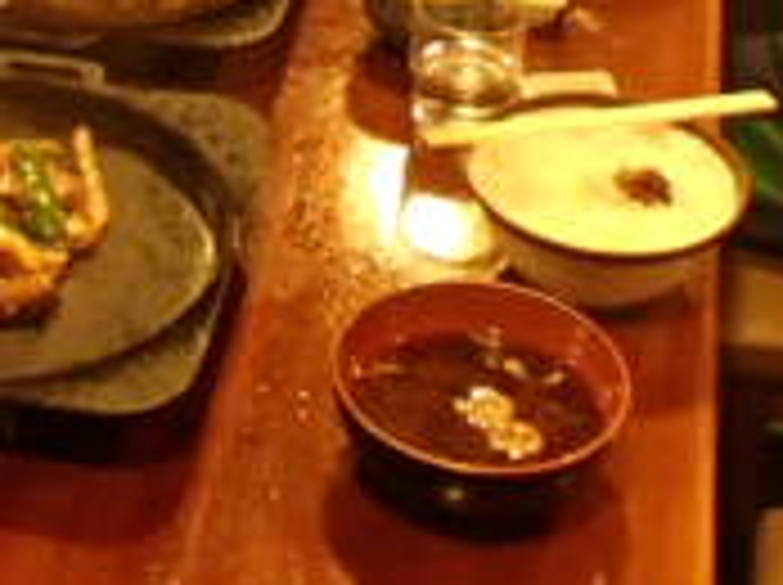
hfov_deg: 18.8
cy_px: -184
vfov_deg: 13.8
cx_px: 72
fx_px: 2327
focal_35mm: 103
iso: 800
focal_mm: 5
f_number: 3.9
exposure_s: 1/8
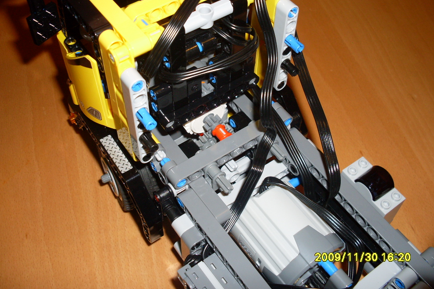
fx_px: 494
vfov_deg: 32.6
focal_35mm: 41
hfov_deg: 47.4
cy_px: 121
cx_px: 216
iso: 100
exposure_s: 1/45
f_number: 2.8
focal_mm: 6.3
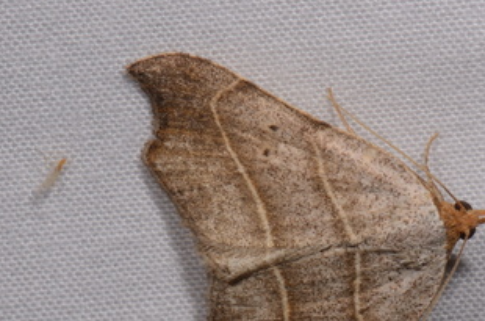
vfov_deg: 4.2
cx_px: 335
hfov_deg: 6.3
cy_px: 243
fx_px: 4371
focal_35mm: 325
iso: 100
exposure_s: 1/60
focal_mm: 85
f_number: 22
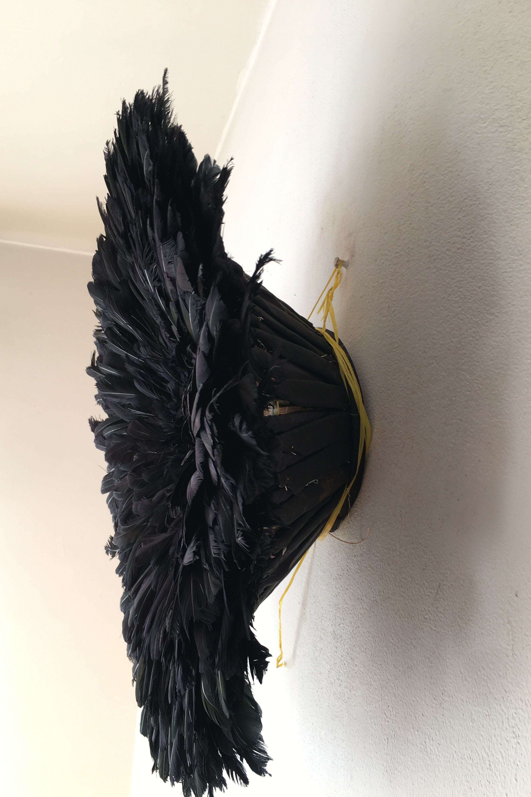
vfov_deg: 60.3
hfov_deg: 42.3
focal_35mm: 31
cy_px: 407
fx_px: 686
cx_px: 268
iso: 25
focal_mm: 4.15
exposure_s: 1/33
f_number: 2.2
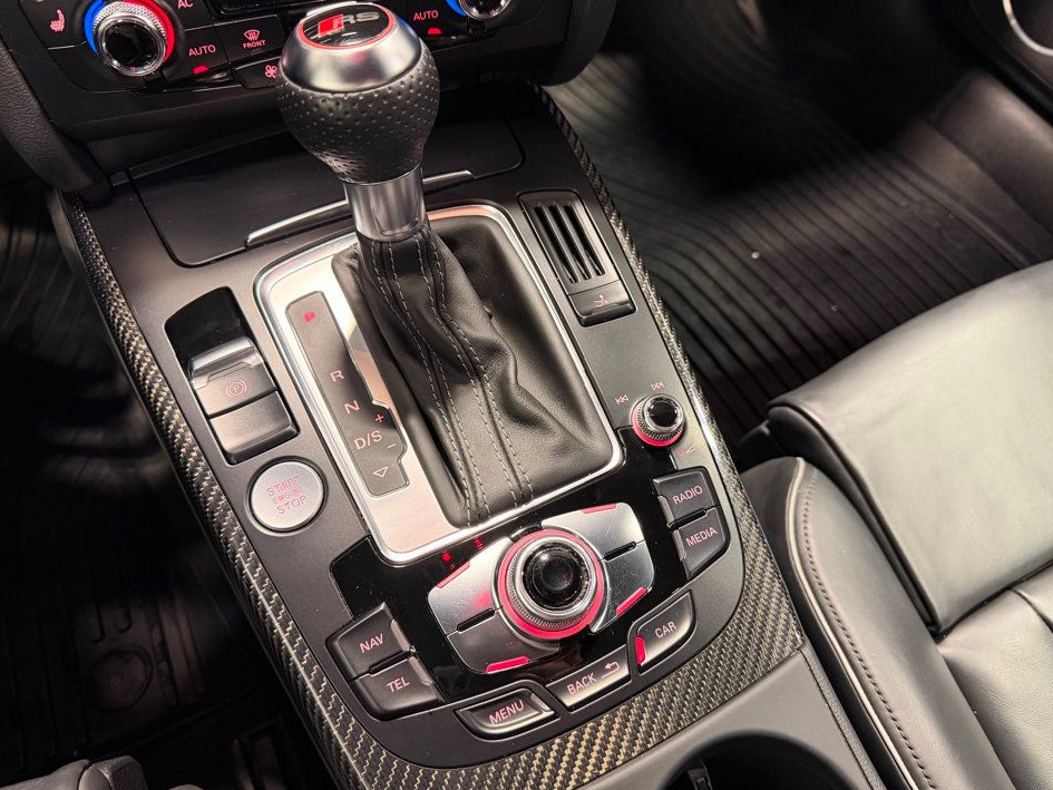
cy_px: 396
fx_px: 791
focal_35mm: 26
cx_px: 542
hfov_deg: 67.3
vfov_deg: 53.1
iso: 400
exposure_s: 1/60
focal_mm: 6.76
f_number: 1.78
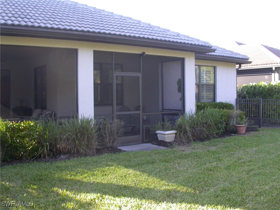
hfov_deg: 49.0
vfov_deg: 37.7
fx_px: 307
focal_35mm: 38
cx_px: 140
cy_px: 105
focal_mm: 7.85
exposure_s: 1/84.7
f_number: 3.7
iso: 100
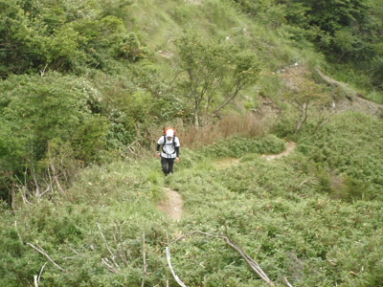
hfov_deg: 18.2
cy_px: 144
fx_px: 1195
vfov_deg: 13.7
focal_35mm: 108
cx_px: 192
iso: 160
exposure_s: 1/125
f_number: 5.9
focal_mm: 19.6
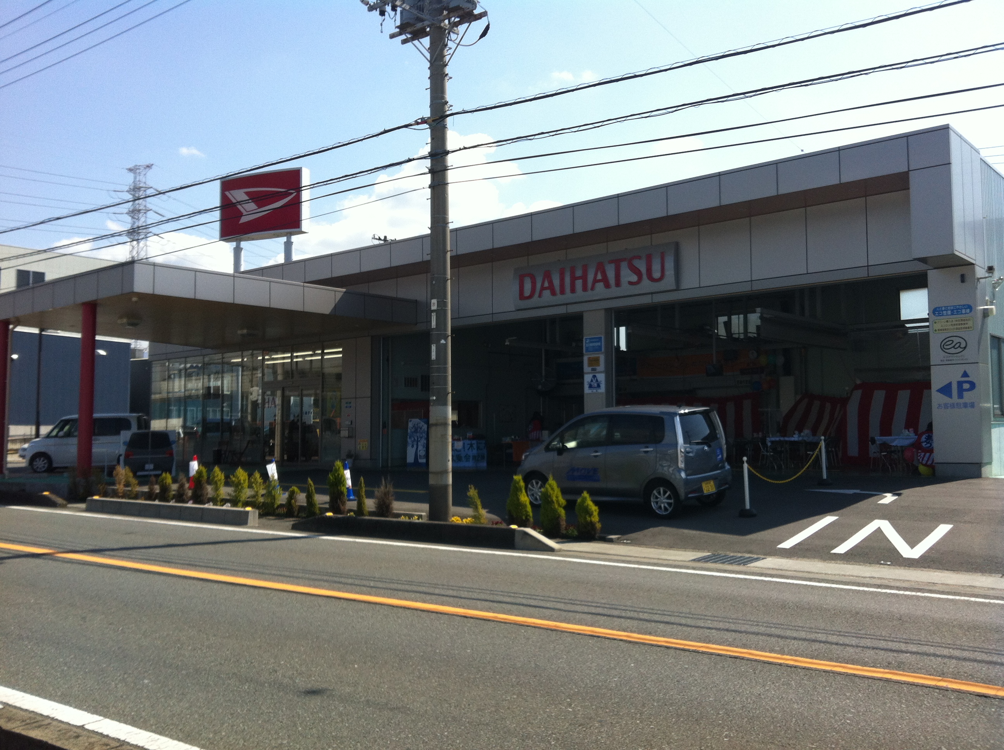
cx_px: 502
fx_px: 1014
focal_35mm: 35
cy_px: 375
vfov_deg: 40.6
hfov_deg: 52.7
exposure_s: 1/1160
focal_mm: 3.85
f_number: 2.8
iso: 80
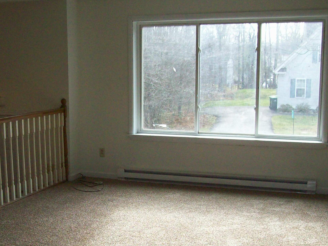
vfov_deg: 25.9
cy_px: 174
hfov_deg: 34.1
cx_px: 114
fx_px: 531
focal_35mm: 56
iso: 200
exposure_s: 1/243
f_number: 2.7
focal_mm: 6
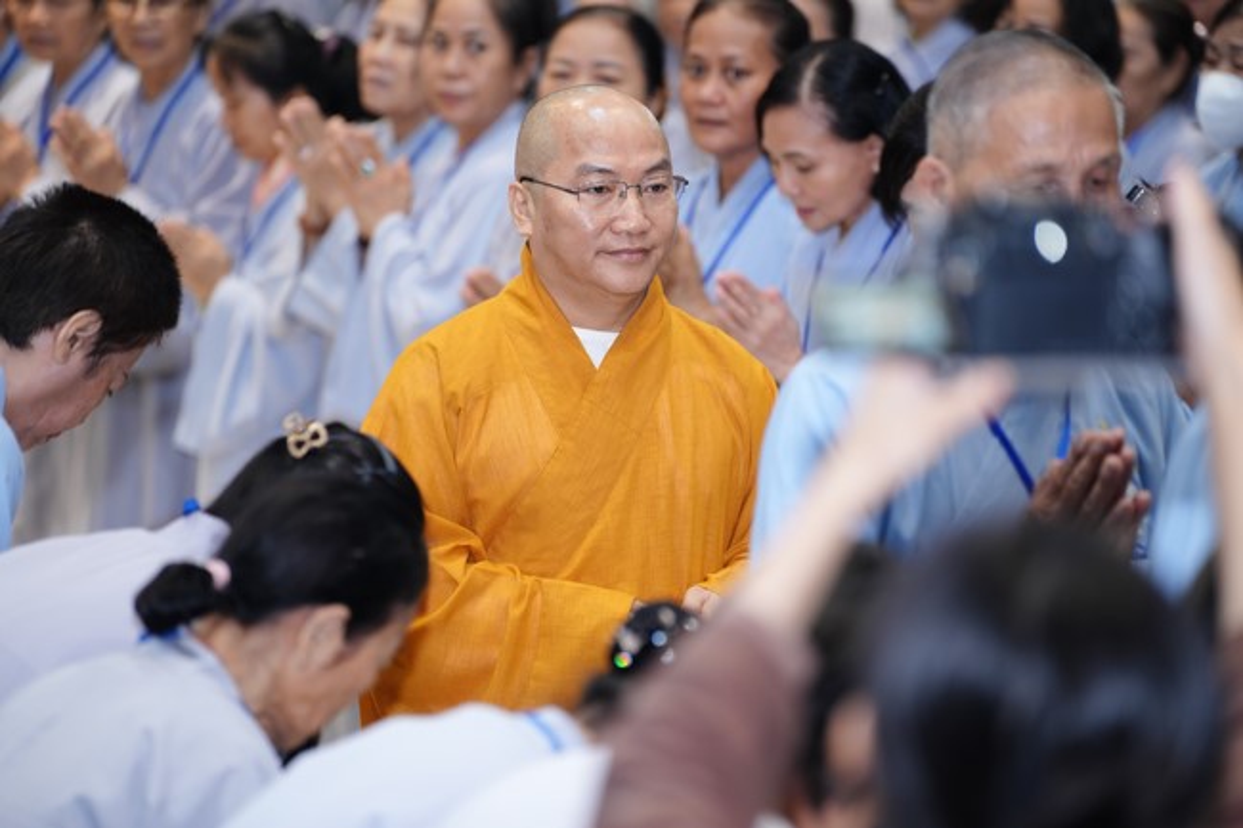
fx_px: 5178
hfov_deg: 13.7
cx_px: 622
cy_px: 414
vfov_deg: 9.1
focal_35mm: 150
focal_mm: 150
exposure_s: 1/100
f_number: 2.8
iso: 800
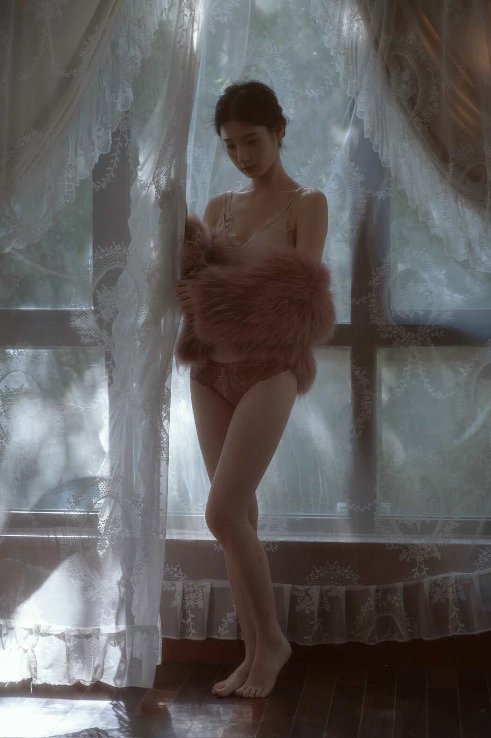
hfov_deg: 19.4
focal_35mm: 70
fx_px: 1434
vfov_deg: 28.9
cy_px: 369
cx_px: 246
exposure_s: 1/125
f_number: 4
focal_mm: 70
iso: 250
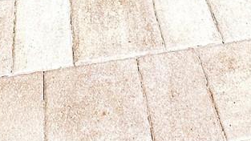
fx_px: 519
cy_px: -335
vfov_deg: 9.7
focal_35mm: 78
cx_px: 117
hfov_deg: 27.2
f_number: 2.2
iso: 40
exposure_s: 1/368
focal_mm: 2.22
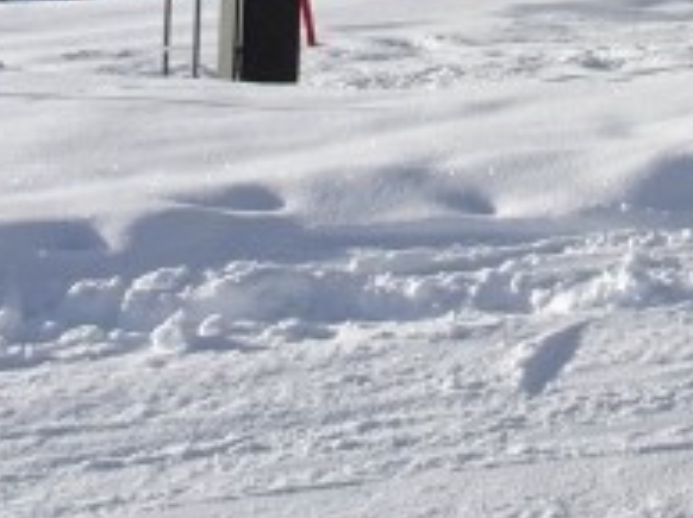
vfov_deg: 10.3
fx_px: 2539
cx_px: 918
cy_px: -679
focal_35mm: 127
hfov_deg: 14.8
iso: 80
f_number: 3.5
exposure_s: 1/1600
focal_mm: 4.1
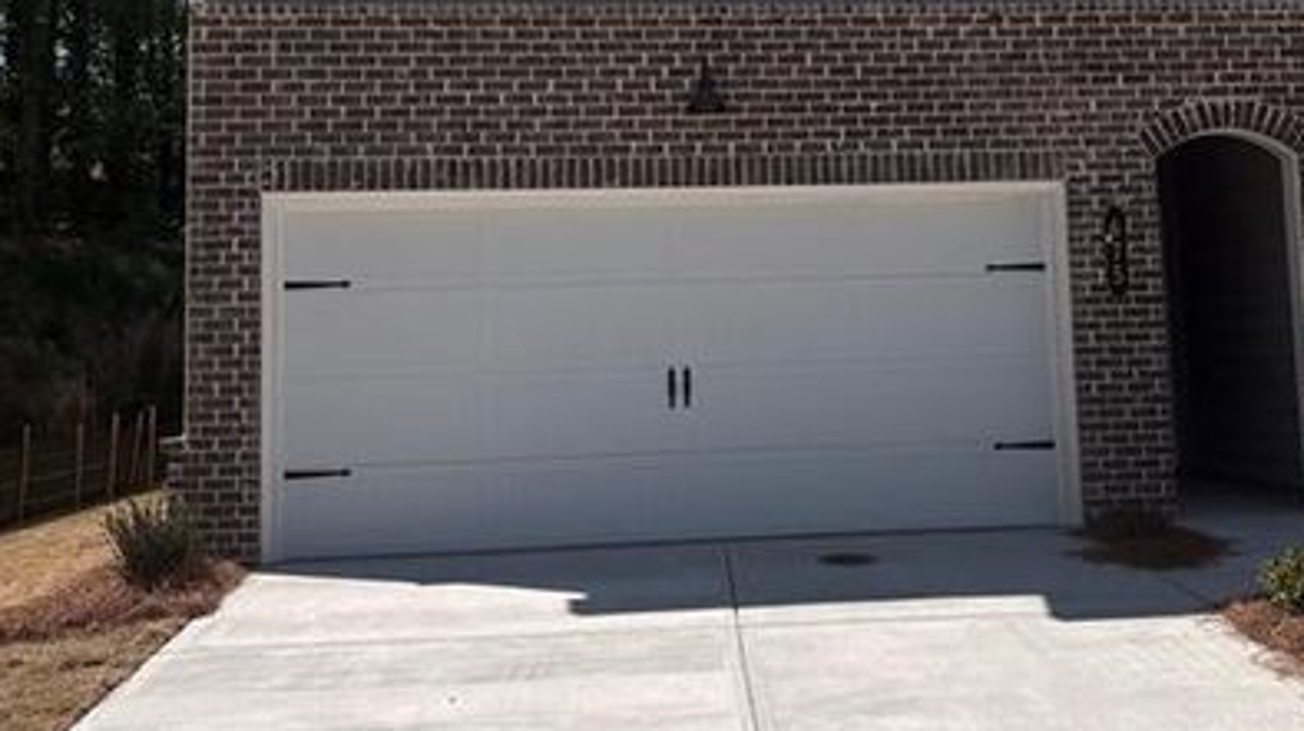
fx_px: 1659
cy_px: 177
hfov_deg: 42.7
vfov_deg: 24.6
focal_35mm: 48
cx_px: 798
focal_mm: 5.96
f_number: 1.6
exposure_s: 1/6329
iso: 50
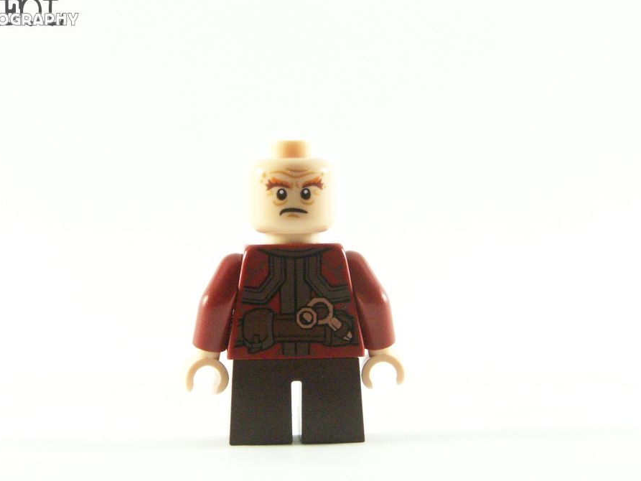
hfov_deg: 20.9
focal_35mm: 94
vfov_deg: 15.7
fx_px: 1741
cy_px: 257
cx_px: 300
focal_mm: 13.7
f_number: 4
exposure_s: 1/60
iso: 400
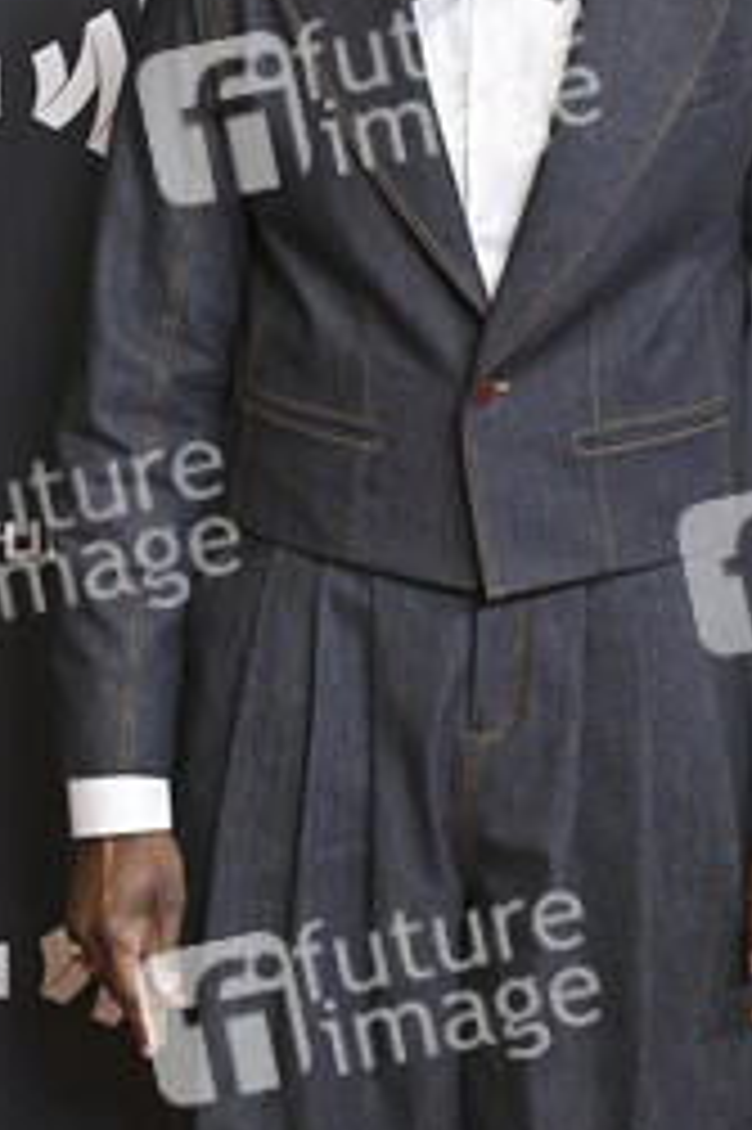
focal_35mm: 91
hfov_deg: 15.0
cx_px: 500
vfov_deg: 22.2
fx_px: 2855
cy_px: 324
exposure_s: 1/250
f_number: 5.6
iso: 4000
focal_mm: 57
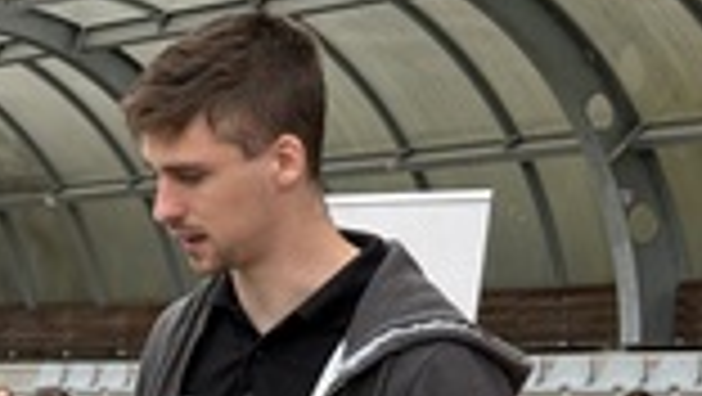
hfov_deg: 13.9
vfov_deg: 7.9
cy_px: 616
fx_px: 2813
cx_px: -104
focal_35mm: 151
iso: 80
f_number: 1.78
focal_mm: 6.76
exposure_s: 1/855
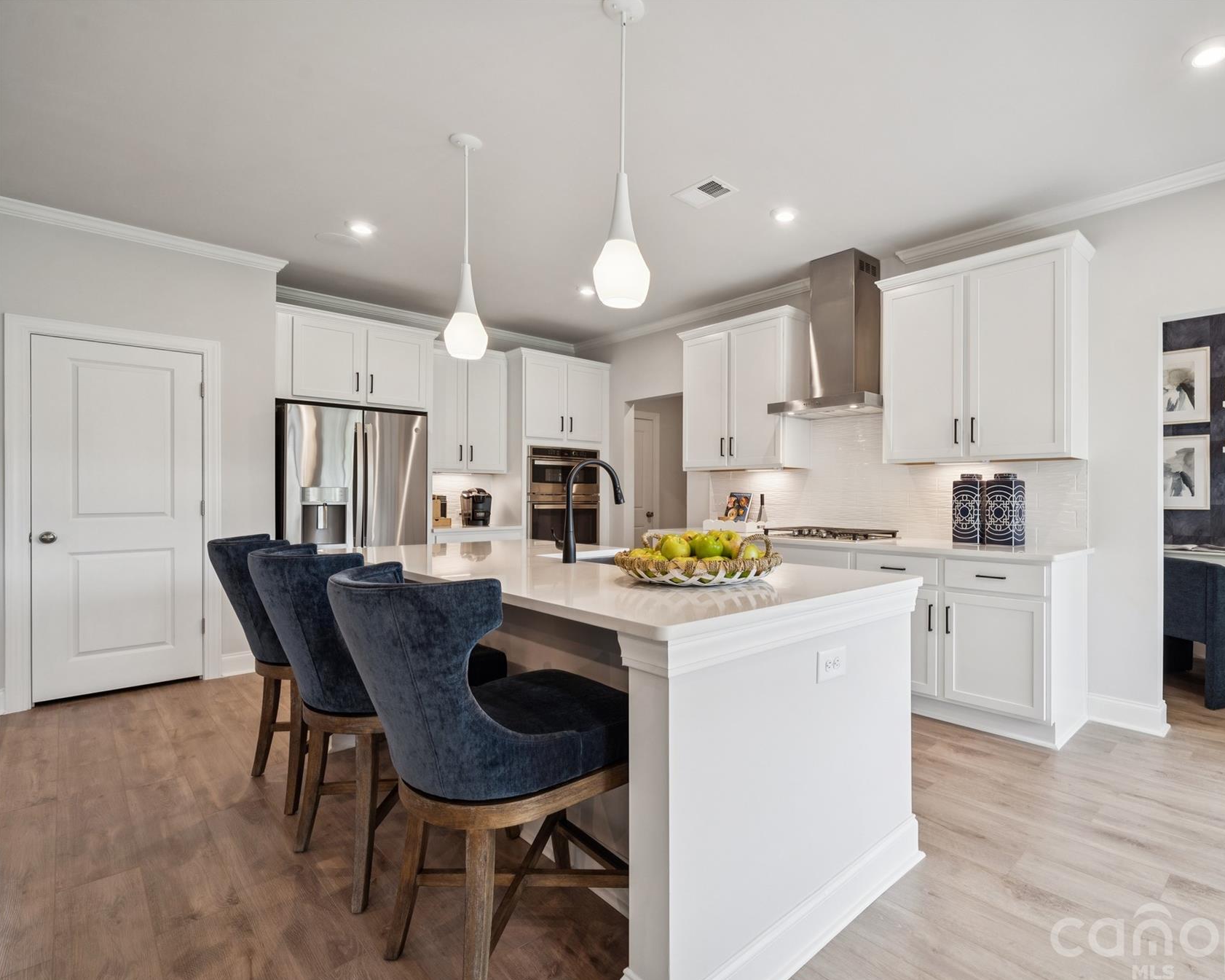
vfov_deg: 80.4
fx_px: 580
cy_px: 495
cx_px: 743
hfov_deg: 91.8
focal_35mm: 16
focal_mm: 14
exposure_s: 1/30
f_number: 7.1
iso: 160
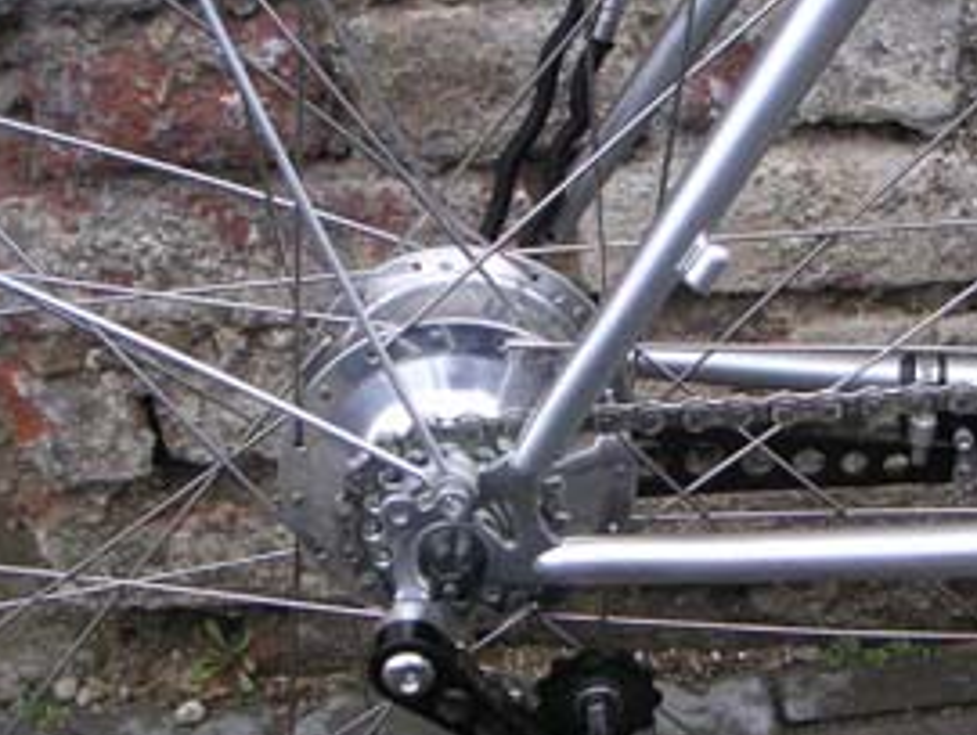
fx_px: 1583
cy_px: 526
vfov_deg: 25.9
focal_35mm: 56
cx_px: 624
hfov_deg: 34.1
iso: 50
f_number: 2.8
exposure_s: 1/180
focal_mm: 6
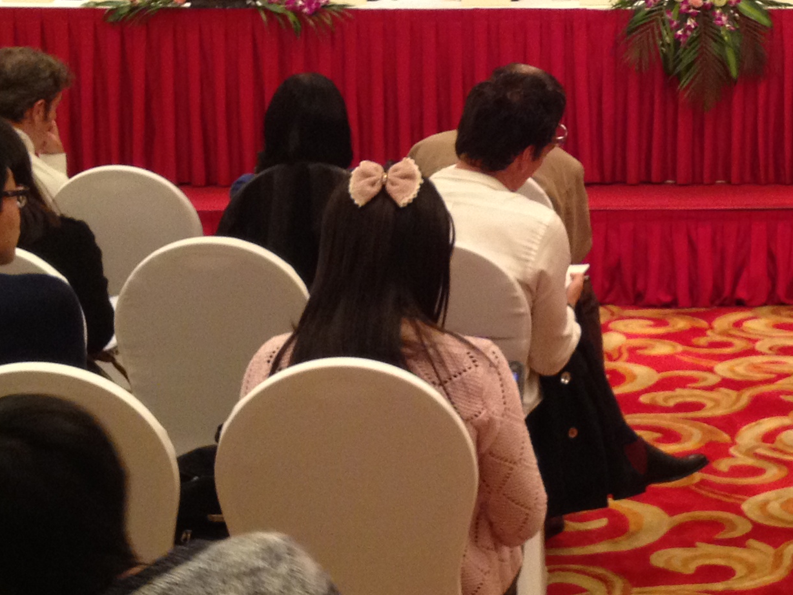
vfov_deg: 15.8
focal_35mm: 93
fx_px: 2130
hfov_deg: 20.8
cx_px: 657
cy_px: 158
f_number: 2.4
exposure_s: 1/20
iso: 200
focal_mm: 4.28
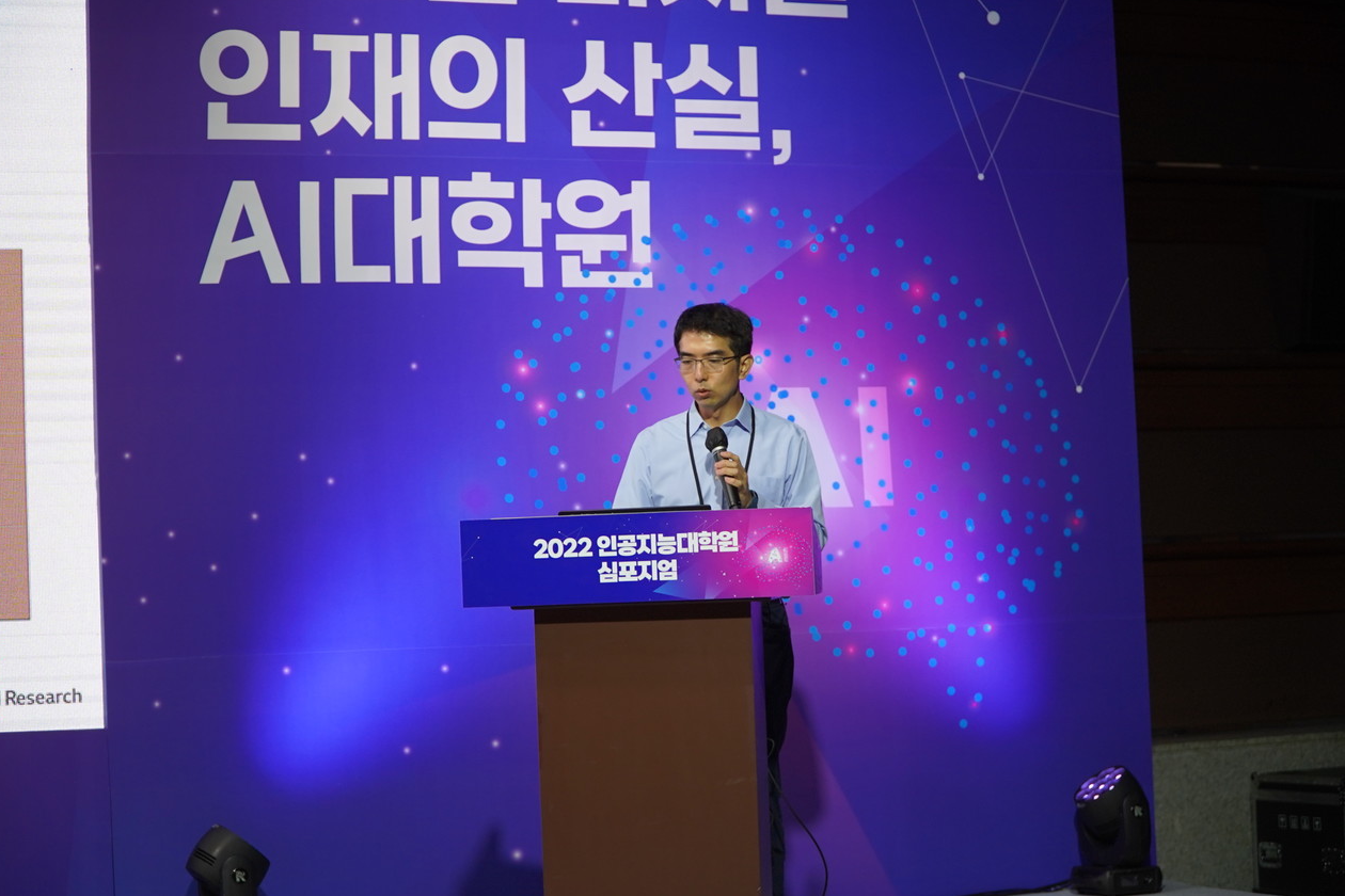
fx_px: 2428
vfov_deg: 20.9
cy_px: 444
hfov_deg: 31.0
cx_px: 671
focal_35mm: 65
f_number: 4
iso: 400
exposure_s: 1/160
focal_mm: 43
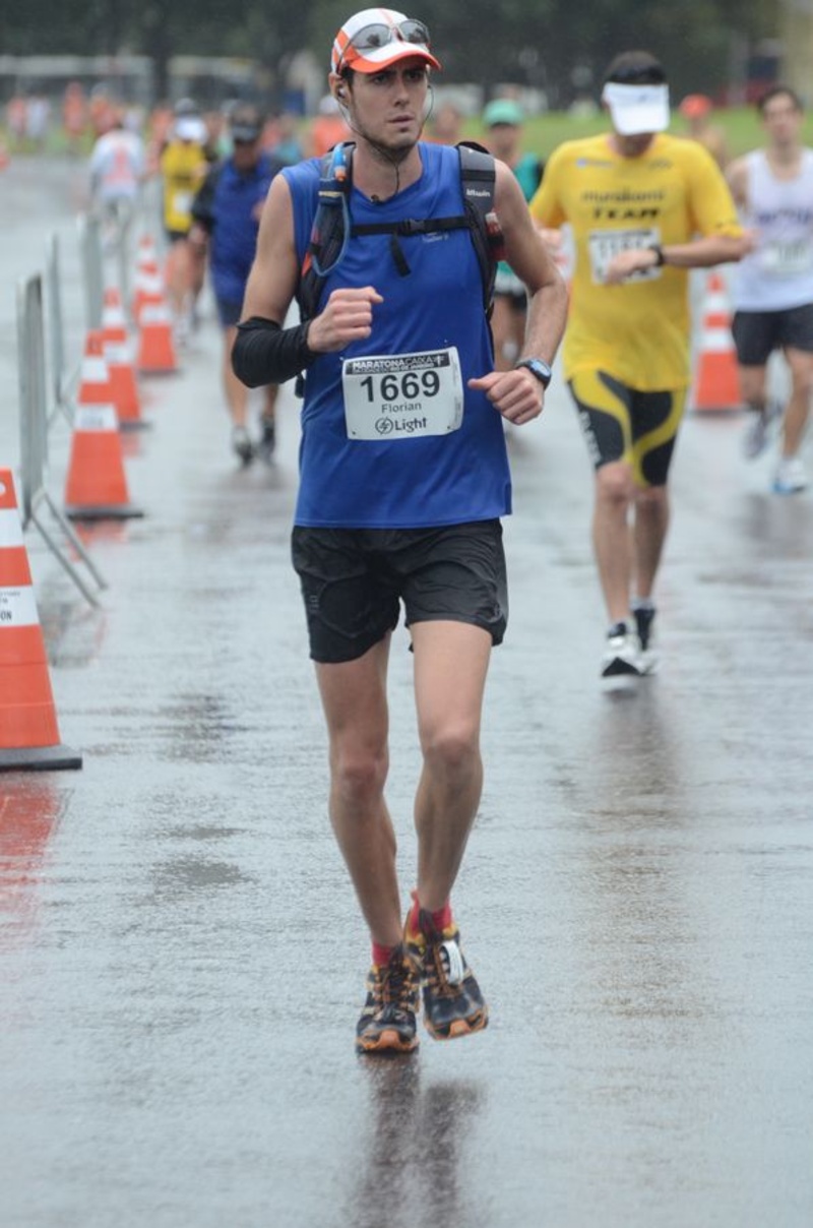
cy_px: 614
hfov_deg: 5.1
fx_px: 9188
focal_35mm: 270
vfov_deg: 7.6
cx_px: 406
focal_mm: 180
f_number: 5
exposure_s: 1/500
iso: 1250
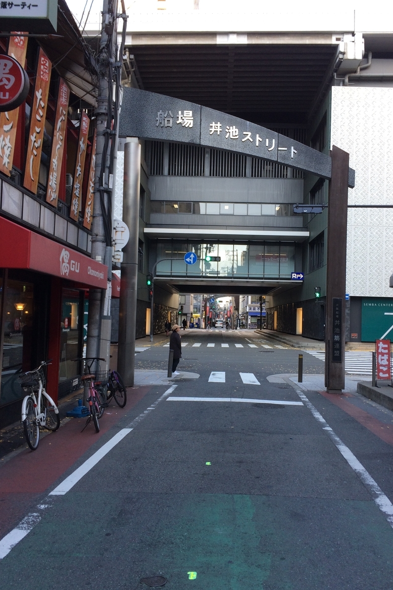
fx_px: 508
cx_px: 216
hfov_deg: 42.3
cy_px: 300
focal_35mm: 31
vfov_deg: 60.3
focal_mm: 4.15
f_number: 2.2
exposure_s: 1/120
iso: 40
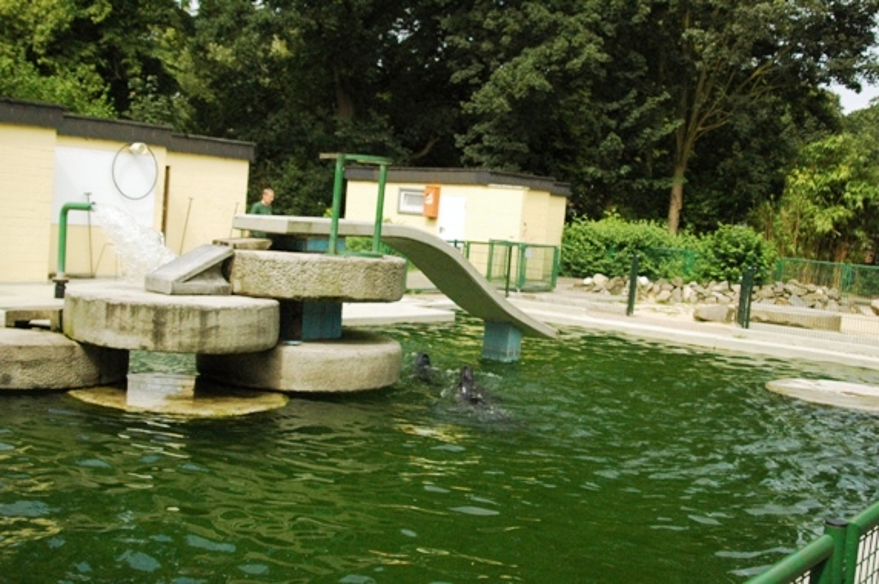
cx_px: 440
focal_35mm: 42
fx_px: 1024
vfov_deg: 31.8
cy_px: 292
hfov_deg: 46.4
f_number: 5
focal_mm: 28
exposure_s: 1/5000
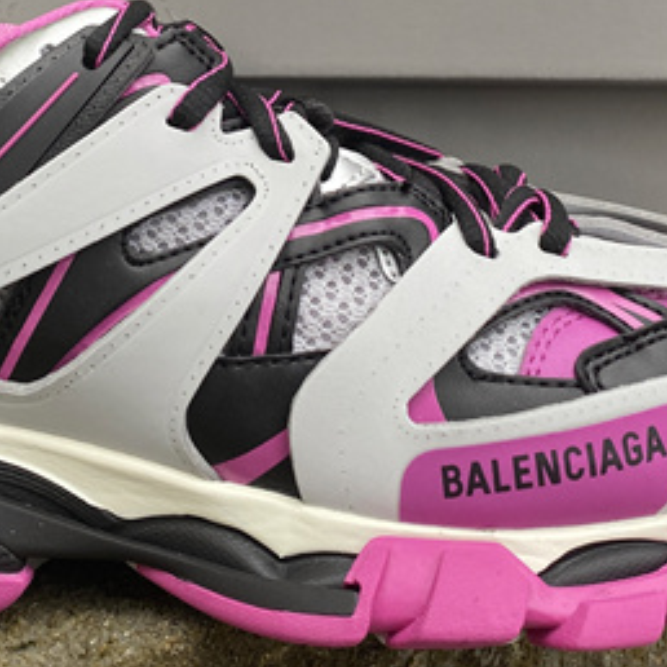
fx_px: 1439
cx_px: 274
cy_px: 19
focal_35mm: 66
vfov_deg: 25.0
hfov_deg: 26.1
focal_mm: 4.25
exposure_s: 1/121
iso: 100
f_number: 1.8
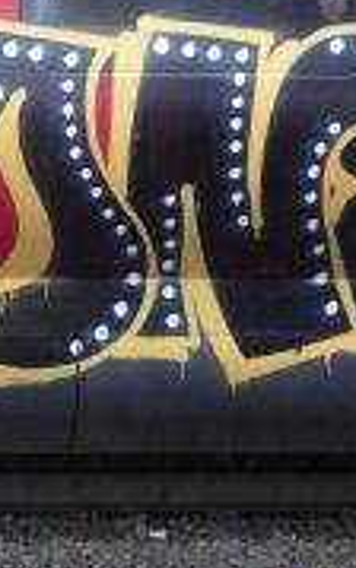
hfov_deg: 10.0
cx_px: -32
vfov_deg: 16.1
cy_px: 243
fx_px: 2016
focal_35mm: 130
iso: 400
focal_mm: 9
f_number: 2.8
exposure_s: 1/60
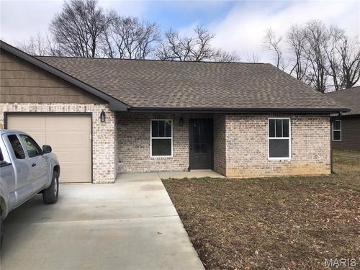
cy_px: 135
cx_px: 180
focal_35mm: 28
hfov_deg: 63.4
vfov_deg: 49.7
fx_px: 291
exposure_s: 1/1130
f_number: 1.8
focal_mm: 3.99
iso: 20
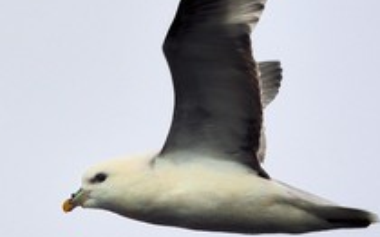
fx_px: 4213
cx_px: 62
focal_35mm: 407
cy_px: 112
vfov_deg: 3.2
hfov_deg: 5.2
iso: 400
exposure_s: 1/400
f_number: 8
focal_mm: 200
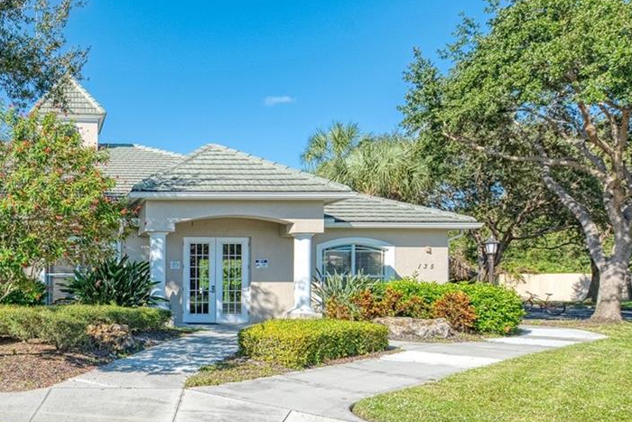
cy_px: 272
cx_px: 56
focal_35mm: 32
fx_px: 562
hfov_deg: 51.4
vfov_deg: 40.8
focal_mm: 14
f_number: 7.1
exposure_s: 1/800
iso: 400
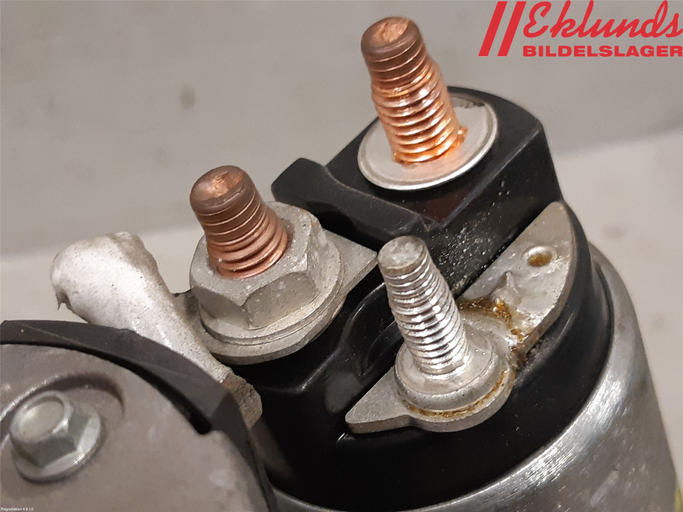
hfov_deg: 67.3
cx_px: 342
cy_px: 256
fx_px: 513
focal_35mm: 26
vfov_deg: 53.1
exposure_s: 1/50
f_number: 1.7
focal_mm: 3.93
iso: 200
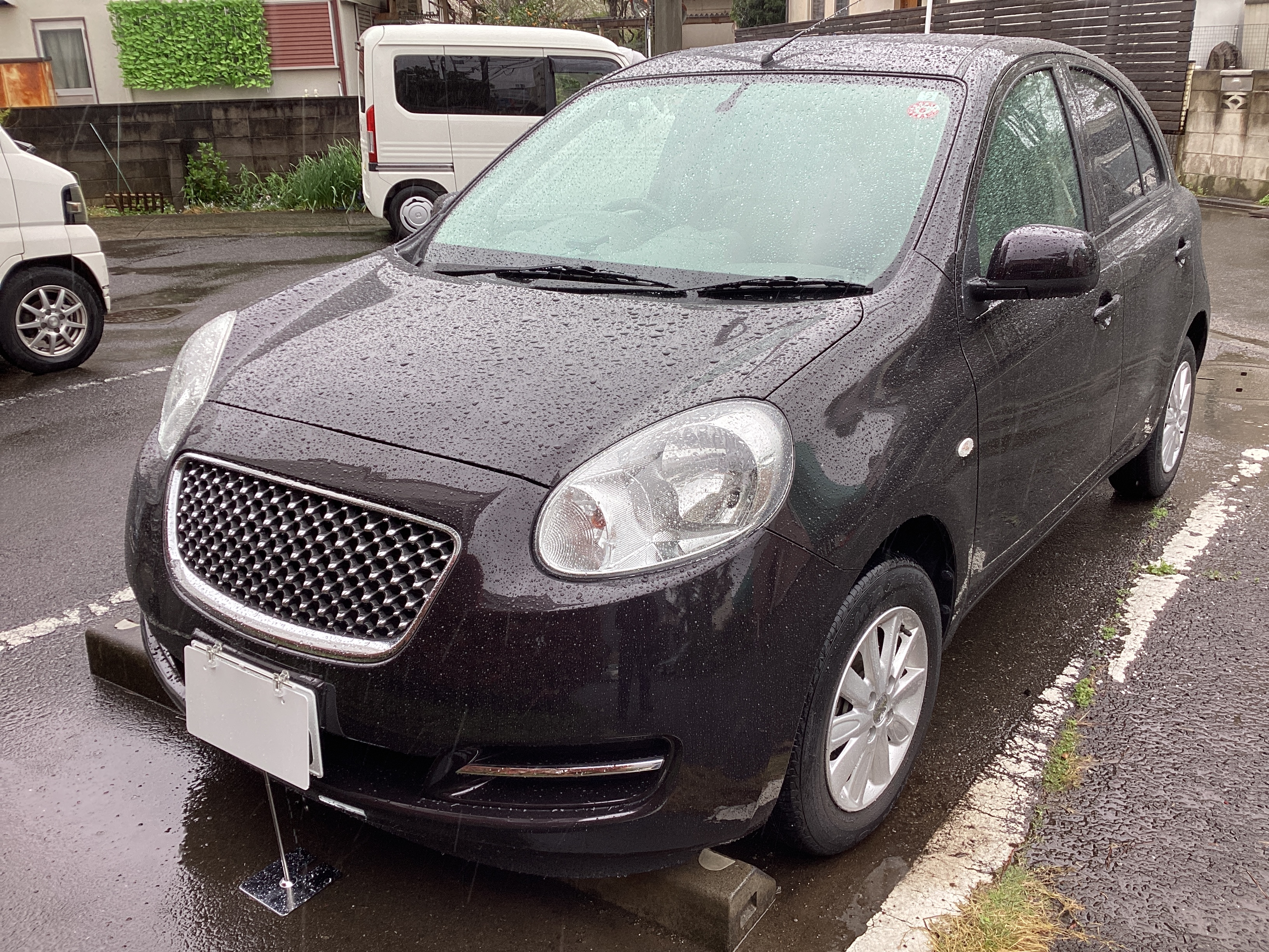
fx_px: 1136
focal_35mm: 31
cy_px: 476
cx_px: 634
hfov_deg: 58.4
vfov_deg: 45.4
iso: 25
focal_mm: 3.3
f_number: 2.4
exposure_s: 1/116
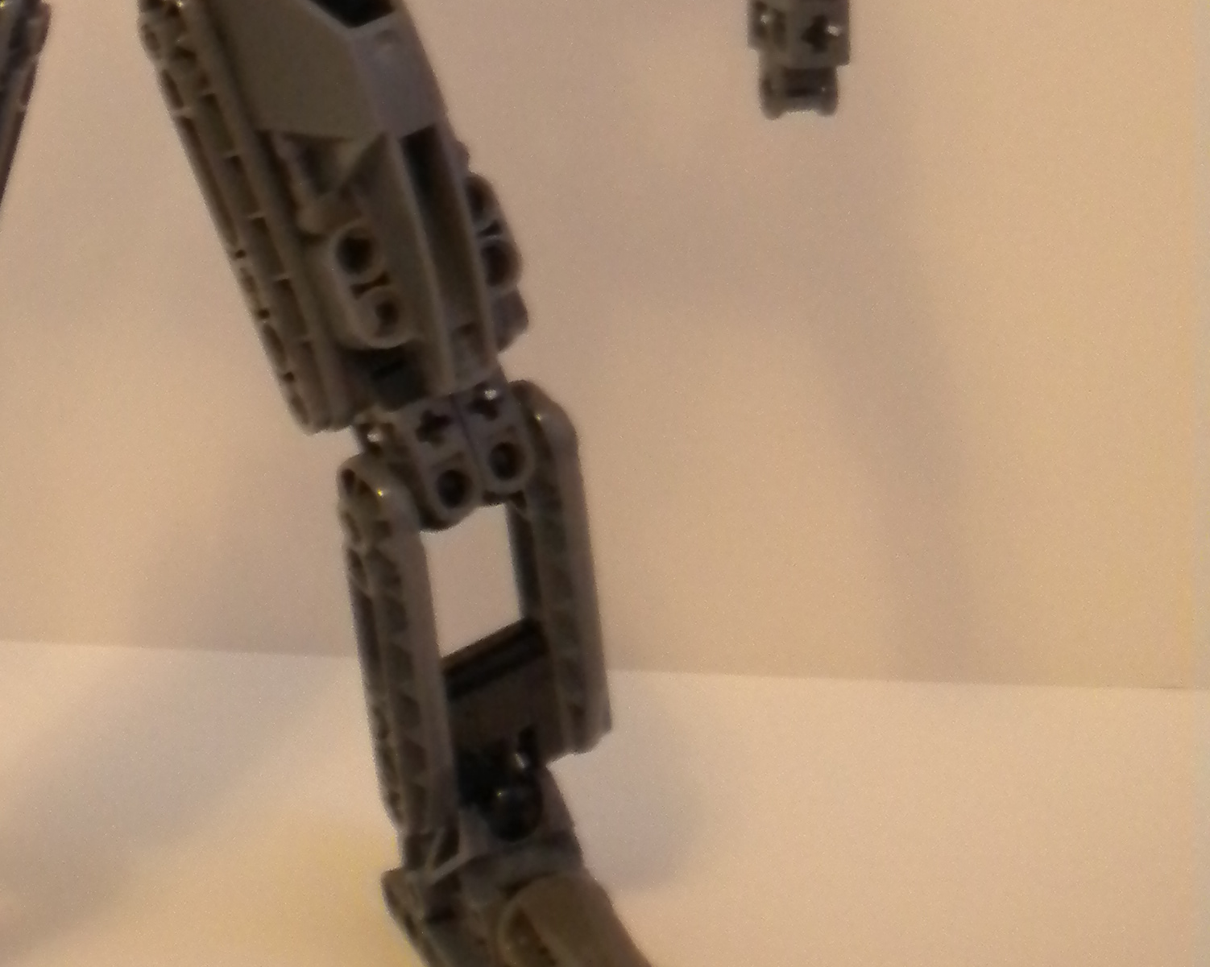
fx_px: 2972
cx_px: 110
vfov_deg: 17.9
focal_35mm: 83
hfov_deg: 22.4
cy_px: -83
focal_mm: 6.3
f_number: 3.1
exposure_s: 1/14.7
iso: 400
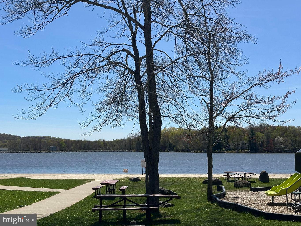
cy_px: 113
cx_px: 150
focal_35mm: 48
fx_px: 417
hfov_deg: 39.7
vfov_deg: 30.3
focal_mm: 6.86
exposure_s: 1/5882
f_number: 1.78
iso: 64
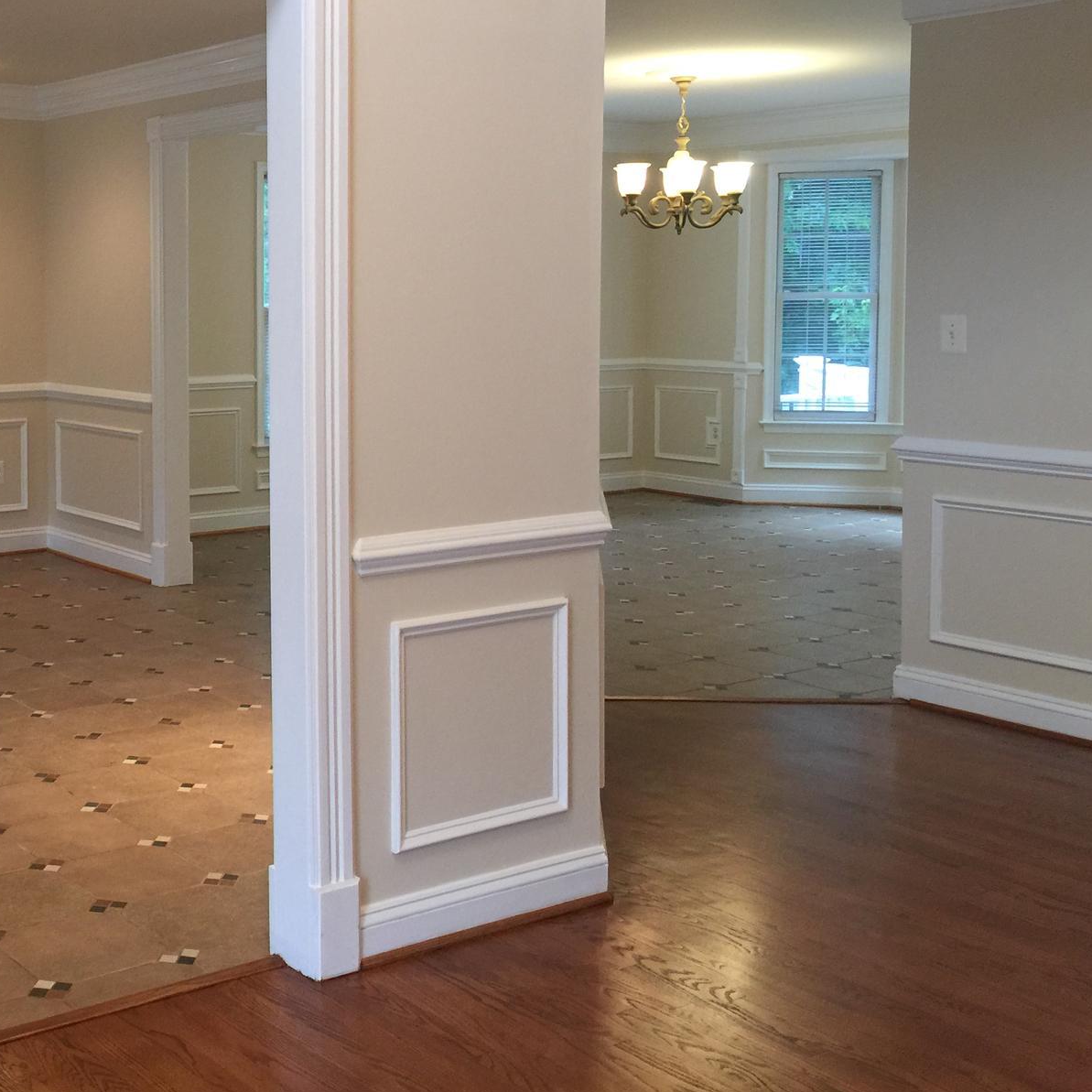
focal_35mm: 44
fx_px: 1570
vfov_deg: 38.1
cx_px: 178
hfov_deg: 36.7
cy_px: 395
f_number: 2.2
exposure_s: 1/30
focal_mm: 4.15
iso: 50
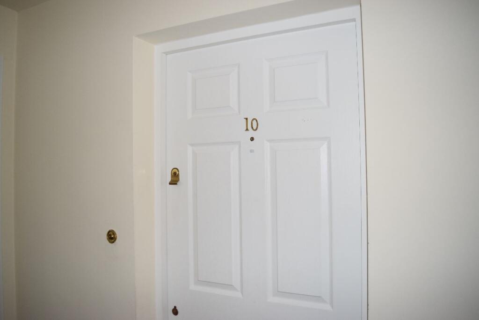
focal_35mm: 27
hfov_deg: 67.4
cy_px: 160
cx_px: 240
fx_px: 359
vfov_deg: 48.0
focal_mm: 18
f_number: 3.5
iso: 1250
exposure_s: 1/60
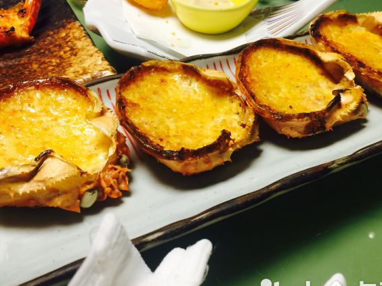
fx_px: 397
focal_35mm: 36
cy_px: 152
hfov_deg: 51.4
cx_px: 187
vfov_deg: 39.6
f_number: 2.2
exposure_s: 1/33
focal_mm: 4.15
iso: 50
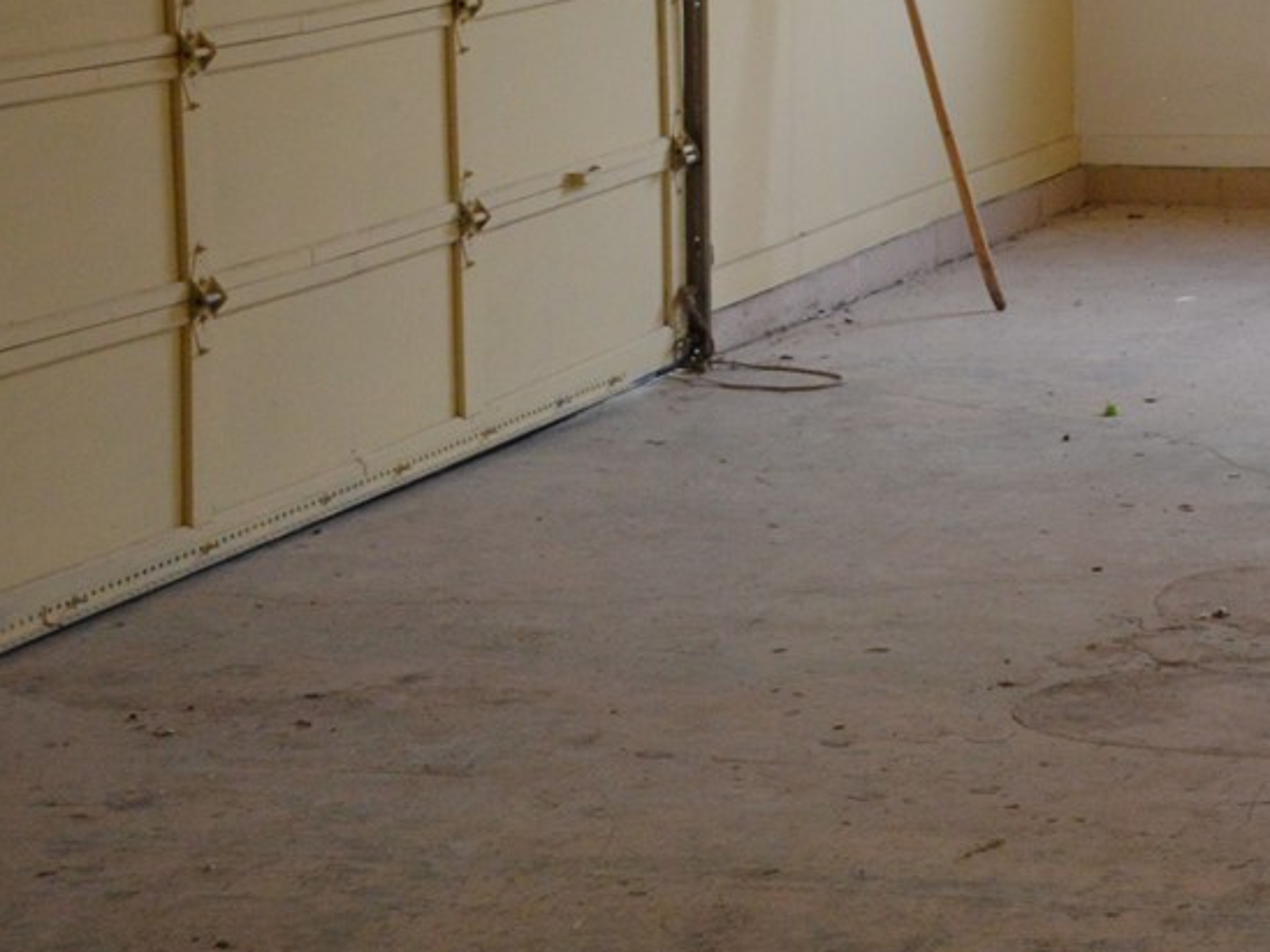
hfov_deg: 17.6
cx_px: 1737
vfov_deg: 14.2
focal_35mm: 103
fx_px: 3779
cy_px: 30
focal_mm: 18
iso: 720
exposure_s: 1/60
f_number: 3.5
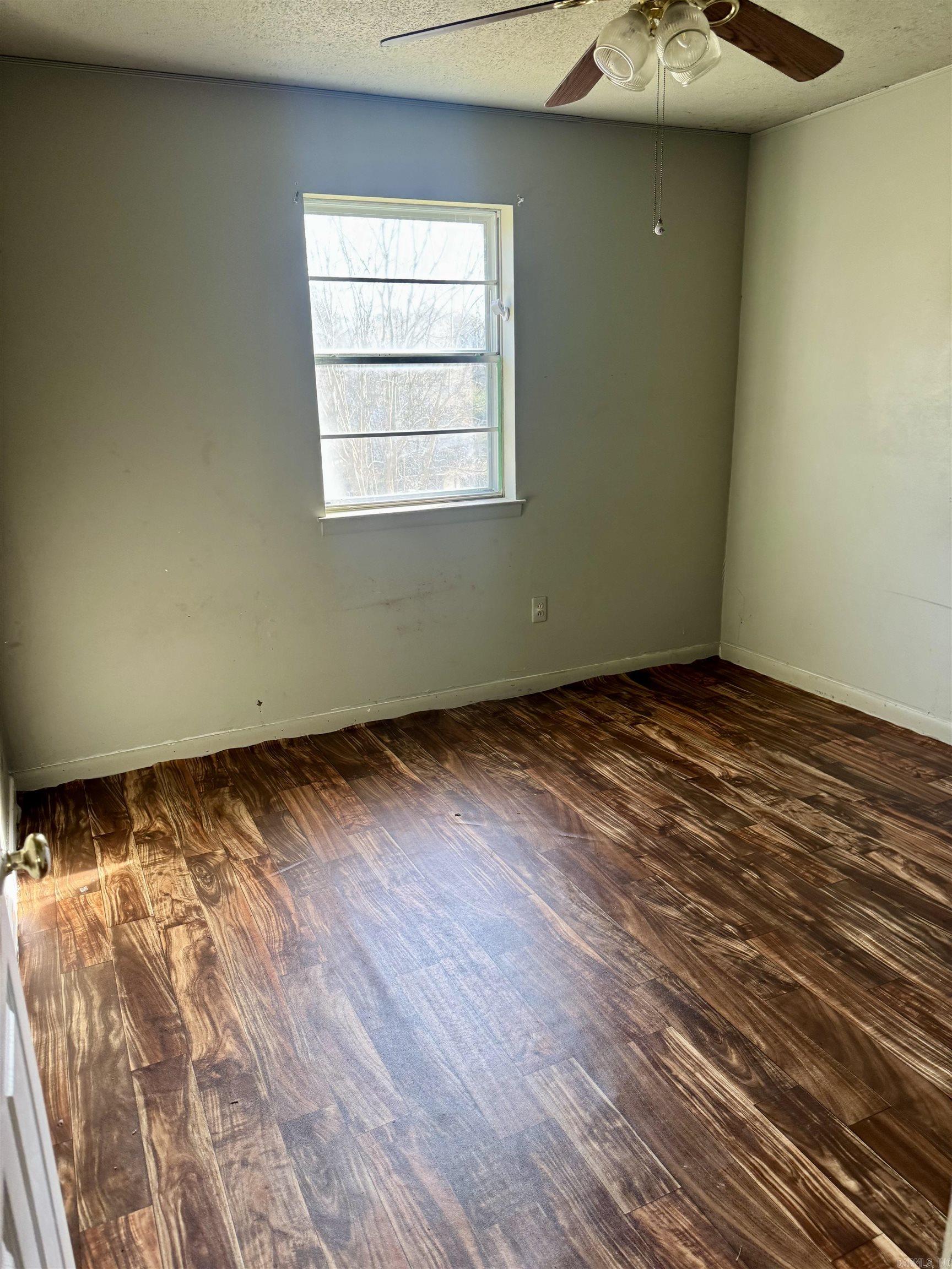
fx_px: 880
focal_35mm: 24
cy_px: 634
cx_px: 476
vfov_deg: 71.6
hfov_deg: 56.8
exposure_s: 1/121
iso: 160
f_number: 1.78
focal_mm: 6.76
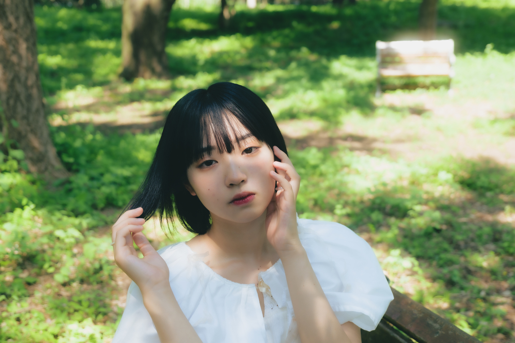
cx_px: 258
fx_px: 701
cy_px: 172
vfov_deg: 27.5
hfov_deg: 40.3
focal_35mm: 49
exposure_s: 1/60
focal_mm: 49
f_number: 5.3
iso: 125
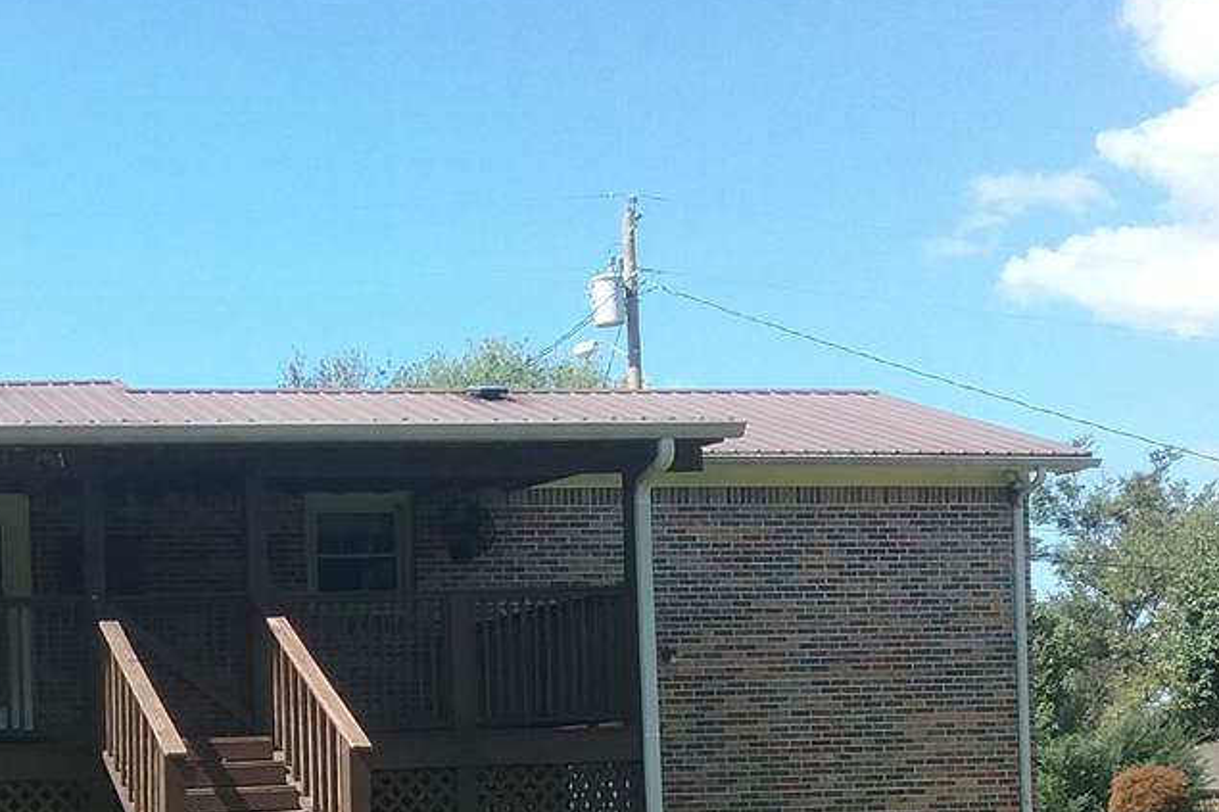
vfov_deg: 20.3
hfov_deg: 29.2
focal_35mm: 65
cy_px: 802
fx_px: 2200
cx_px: 31
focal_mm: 3.3
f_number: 2.2
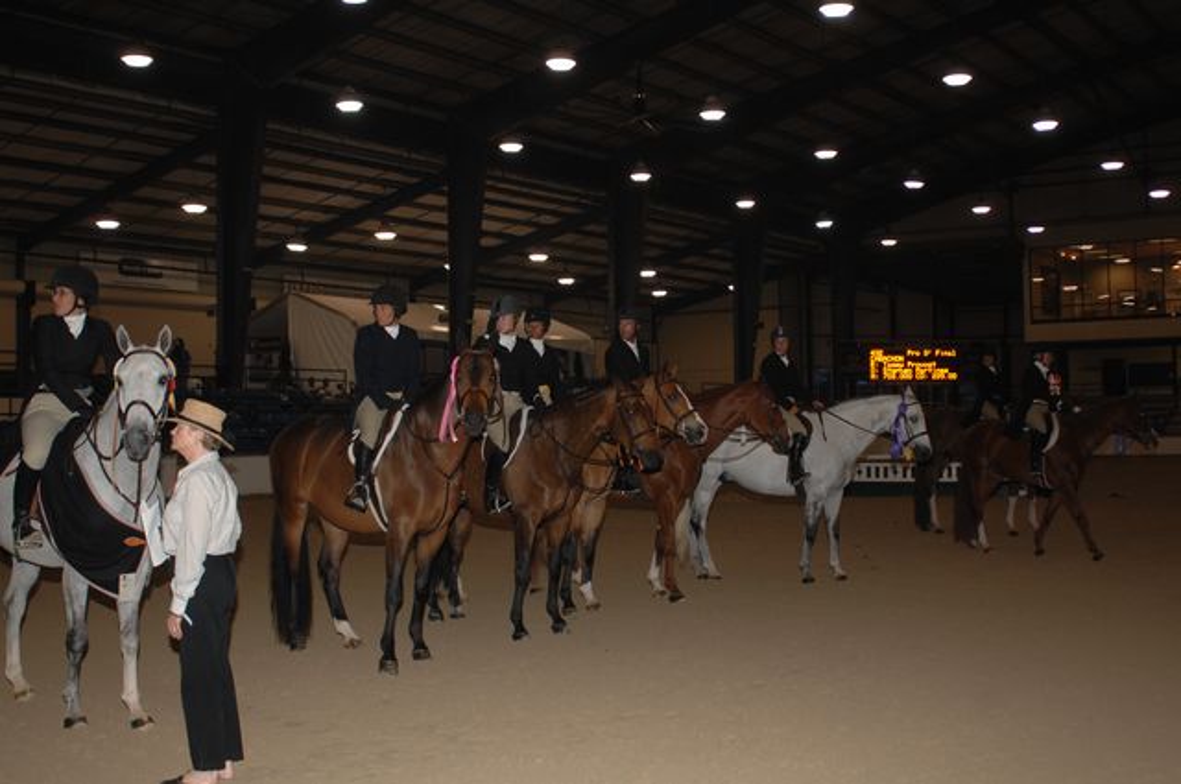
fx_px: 1376
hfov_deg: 46.5
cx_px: 590
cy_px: 392
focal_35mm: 42
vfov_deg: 31.8
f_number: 3.5
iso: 200
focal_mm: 28
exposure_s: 1/125
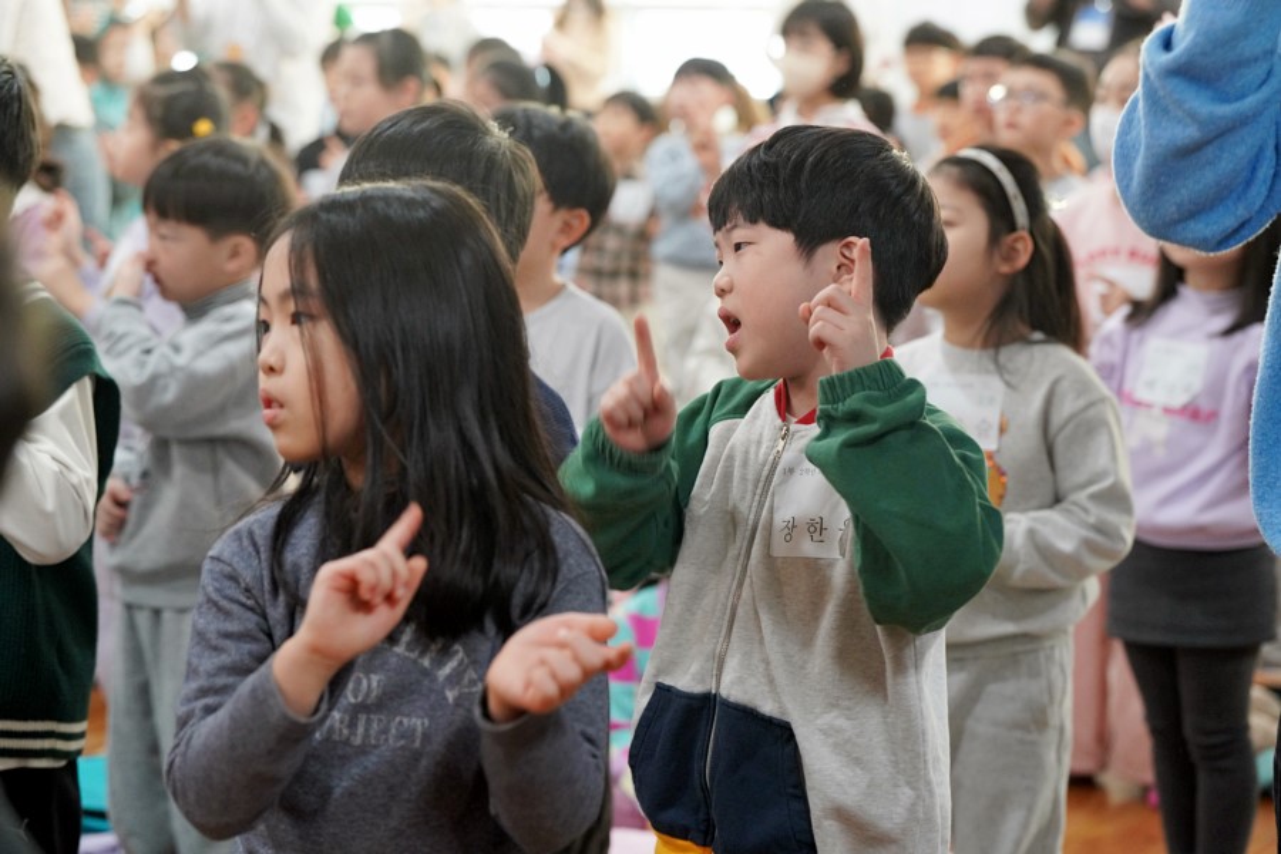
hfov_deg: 25.4
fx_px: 2846
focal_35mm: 80
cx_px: 640
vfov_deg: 17.1
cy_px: 427
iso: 2500
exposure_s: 1/160
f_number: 4
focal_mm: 80
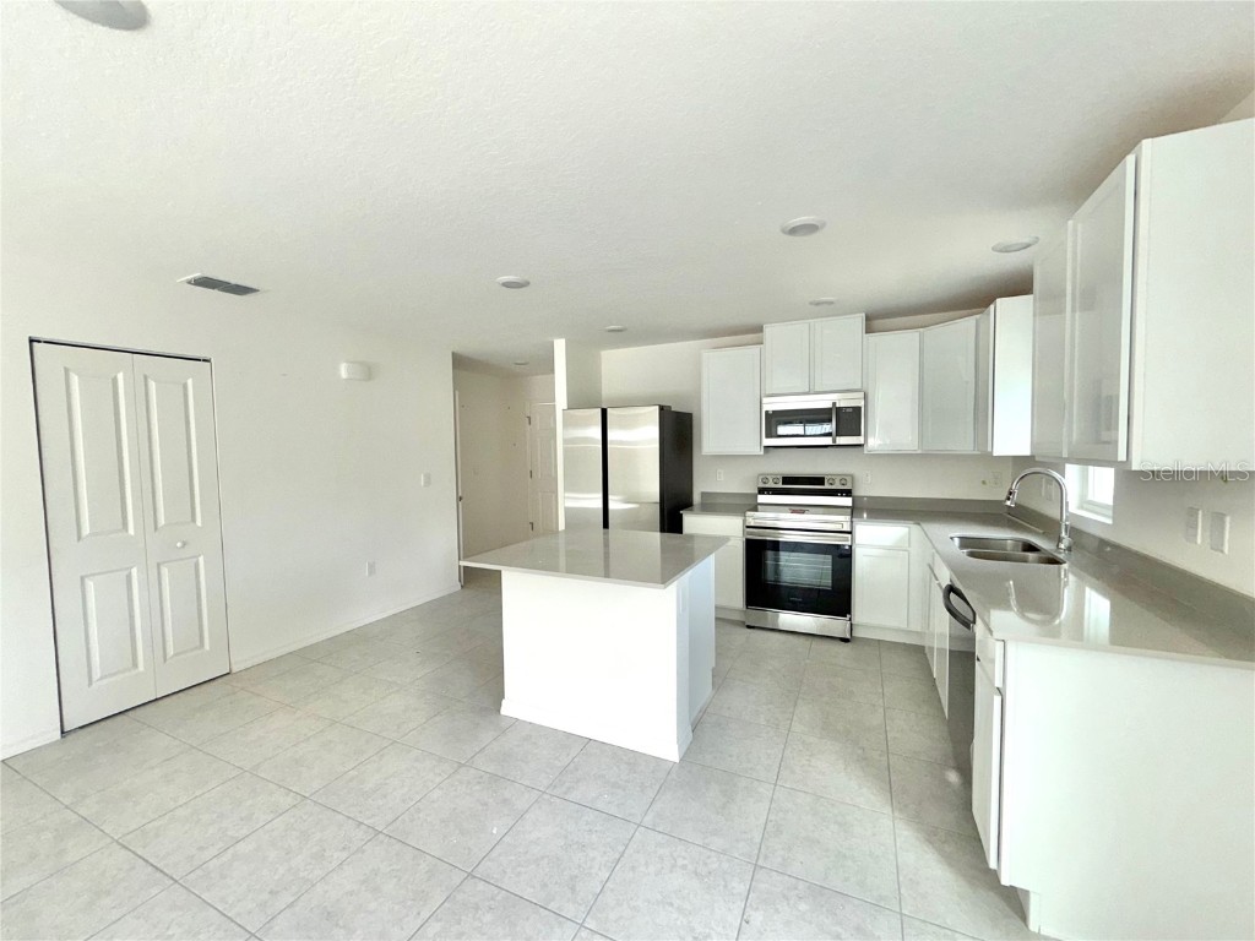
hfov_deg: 102.1
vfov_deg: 85.7
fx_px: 508
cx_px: 628
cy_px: 470
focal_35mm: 14
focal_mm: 2.22
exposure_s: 1/121
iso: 50
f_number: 2.2
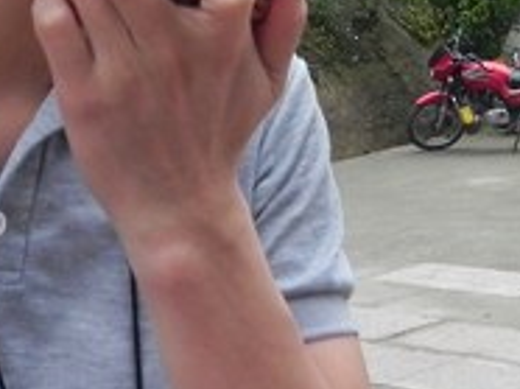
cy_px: -153
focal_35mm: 98
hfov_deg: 20.1
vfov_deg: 14.3
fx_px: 1470
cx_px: 266
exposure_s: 1/96.4
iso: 160
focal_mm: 4.6
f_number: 3.5
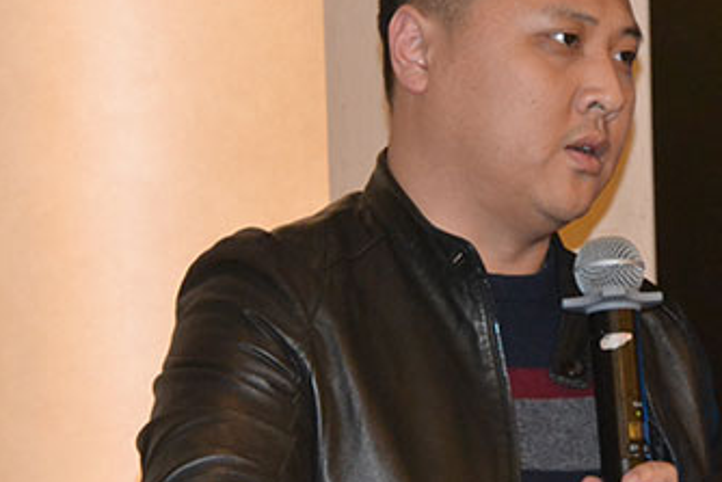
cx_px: 476
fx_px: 4414
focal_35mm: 220
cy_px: 271
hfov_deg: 9.3
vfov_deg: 6.3
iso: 3200
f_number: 13
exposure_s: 1/60
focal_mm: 70
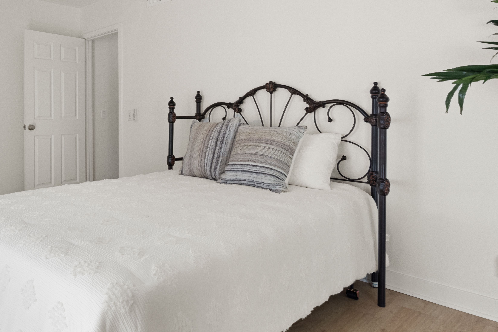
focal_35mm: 29
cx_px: 175
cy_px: 115
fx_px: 401
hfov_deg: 62.4
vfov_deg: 44.4
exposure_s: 1/20
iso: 800
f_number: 9
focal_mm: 16
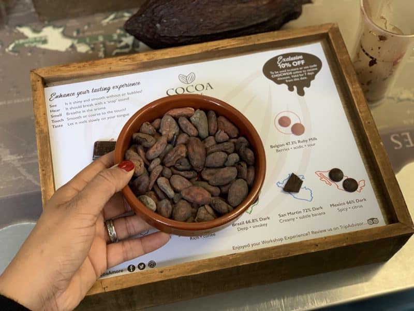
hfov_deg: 36.8
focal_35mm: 52
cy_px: 156
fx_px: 622
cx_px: 207
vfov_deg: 28.0
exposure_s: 1/50
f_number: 2.4
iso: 125
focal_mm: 6
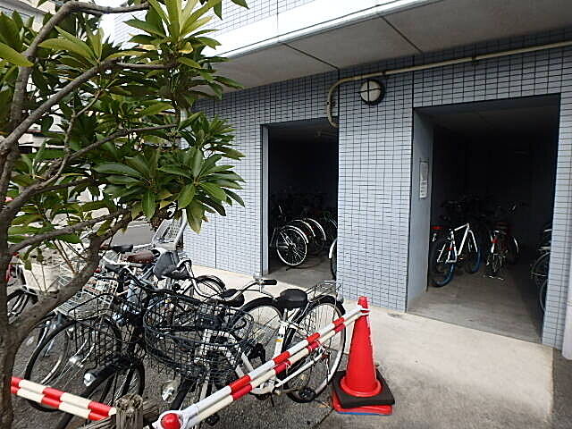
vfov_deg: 63.4
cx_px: 286
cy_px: 214
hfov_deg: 79.0
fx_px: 347
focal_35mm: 21
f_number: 3.5
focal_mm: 3.7
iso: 125
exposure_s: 1/250
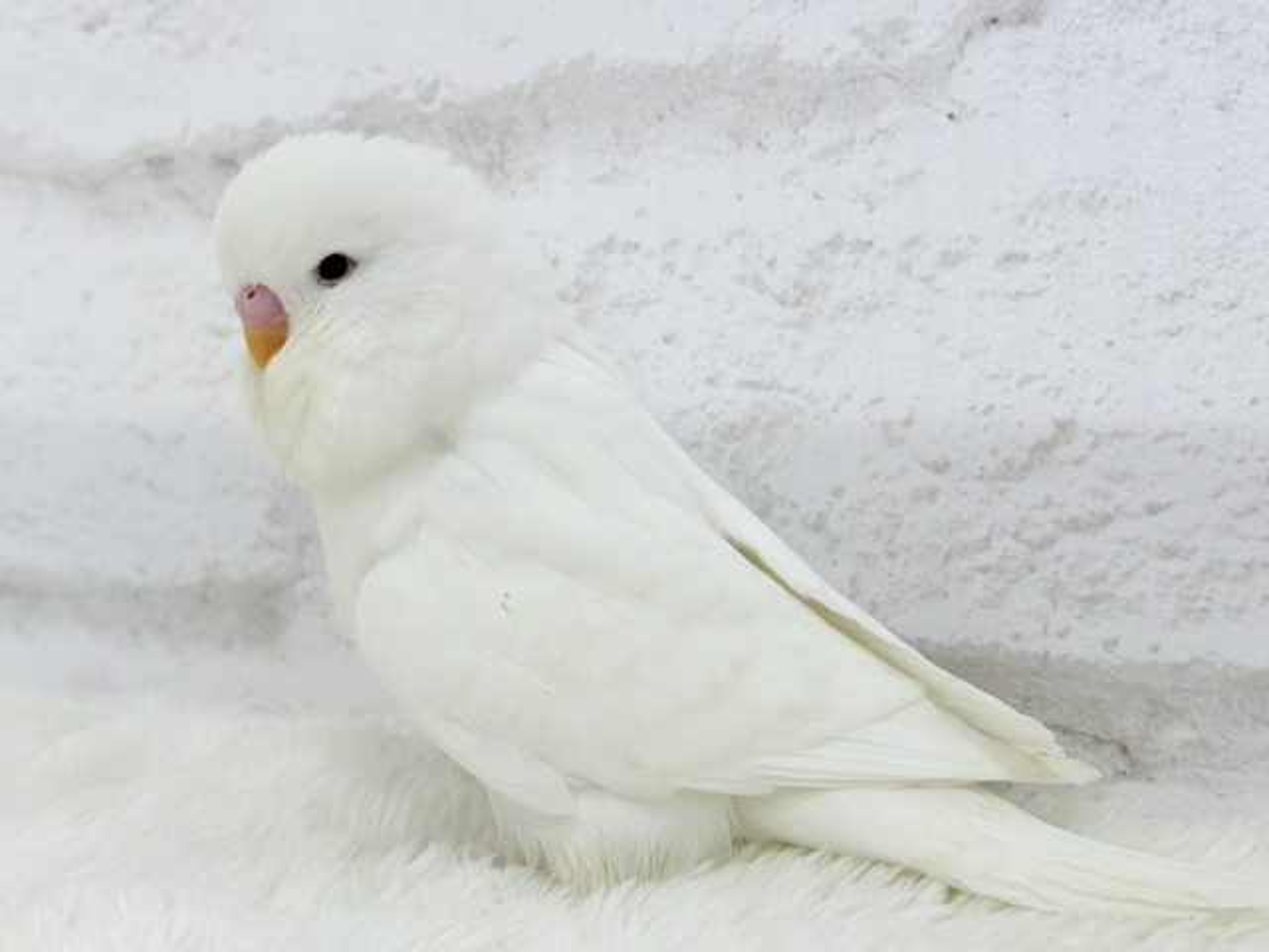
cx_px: 634
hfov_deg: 36.8
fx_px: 1906
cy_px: 476
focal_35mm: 52
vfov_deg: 28.0
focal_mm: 5.96
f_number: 1.6
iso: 64
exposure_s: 1/100
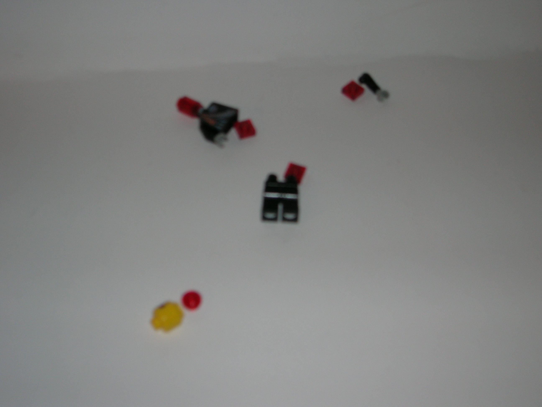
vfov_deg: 29.1
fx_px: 783
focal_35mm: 50
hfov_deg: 38.2
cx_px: 271
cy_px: 204
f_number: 3.3
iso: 50
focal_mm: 8.4
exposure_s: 1/60.1
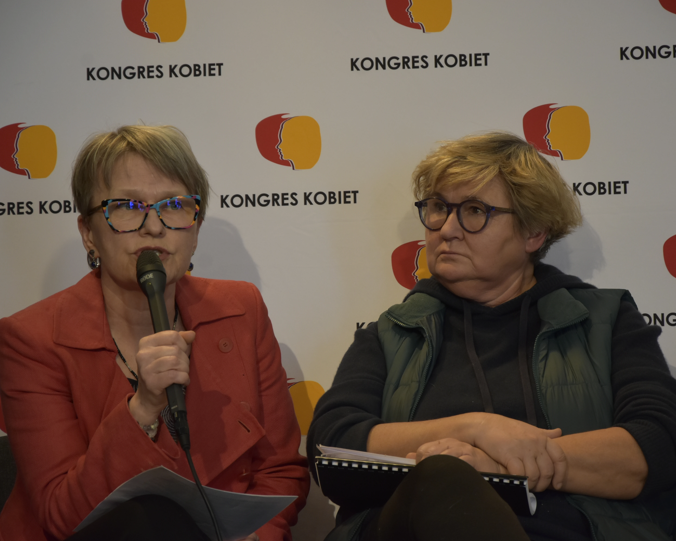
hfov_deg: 10.9
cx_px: 359
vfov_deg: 8.7
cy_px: 270
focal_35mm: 178
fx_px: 3553
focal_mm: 105
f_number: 6.3
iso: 800
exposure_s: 1/160
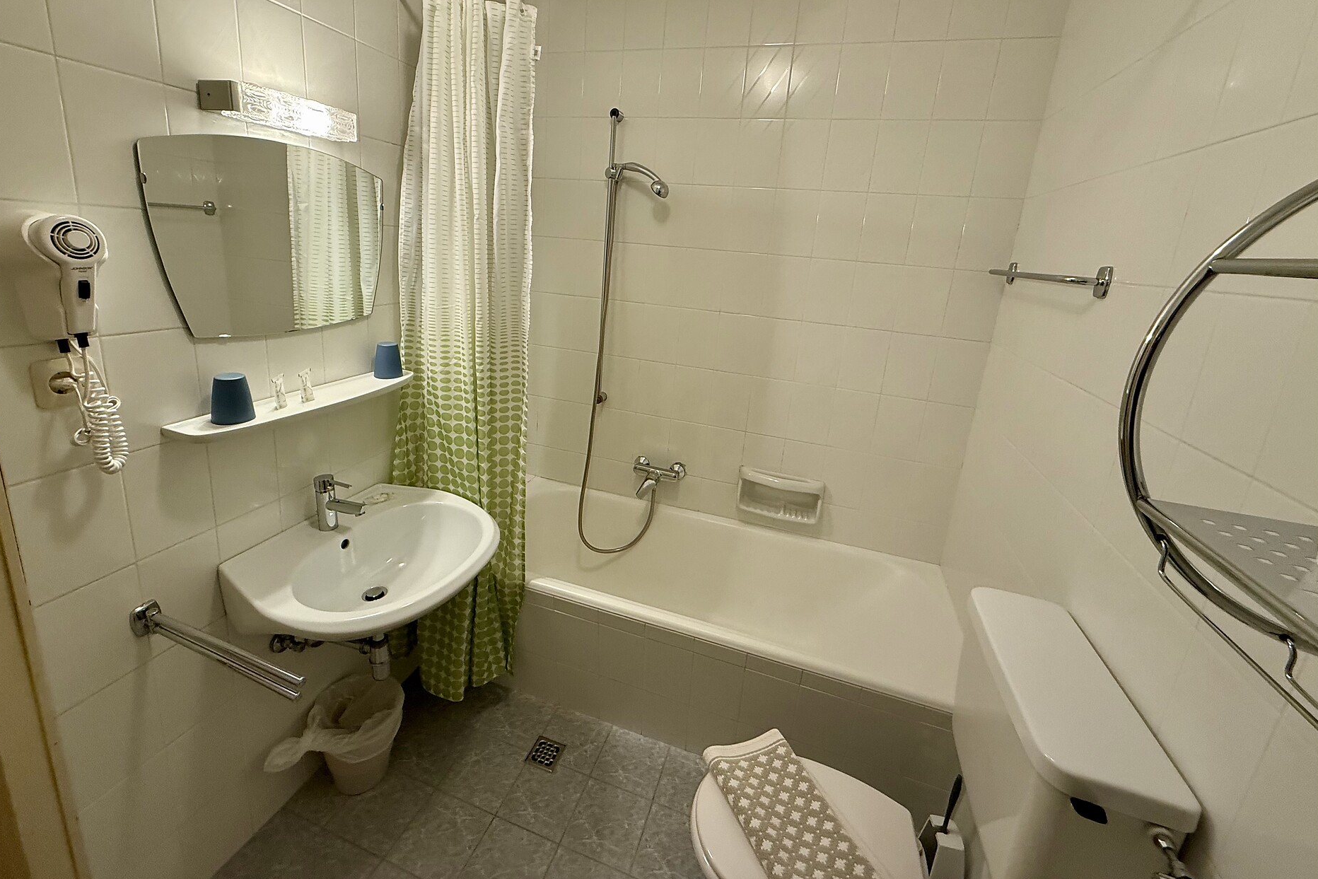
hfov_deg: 100.4
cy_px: 371
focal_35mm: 15
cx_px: 647
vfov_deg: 76.8
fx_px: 549
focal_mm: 2.22
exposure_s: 1/100
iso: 200
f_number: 2.2
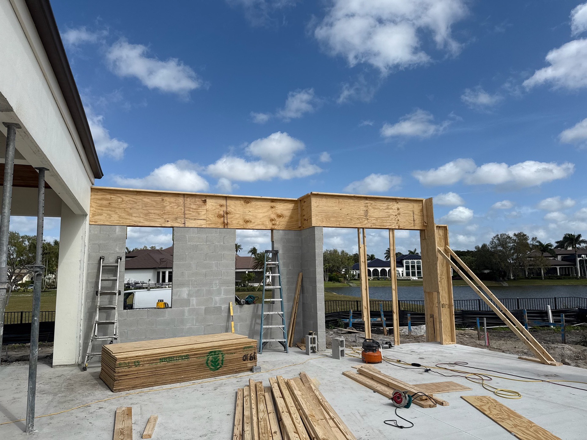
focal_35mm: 24
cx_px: 294
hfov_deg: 71.6
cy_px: 220
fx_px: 407
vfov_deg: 56.8
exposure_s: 1/6711
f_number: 1.78
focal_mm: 6.76
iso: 80
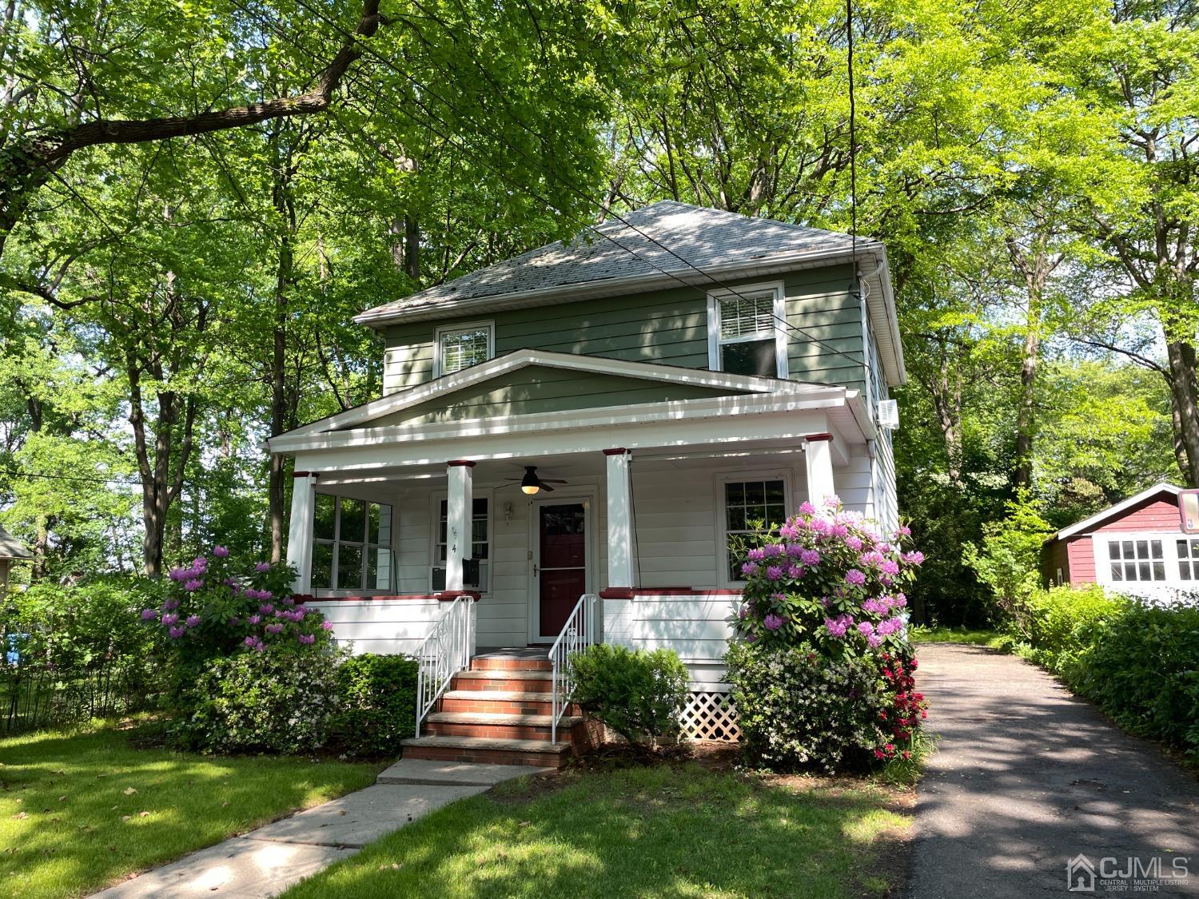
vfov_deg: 53.1
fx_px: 901
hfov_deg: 67.3
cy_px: 450
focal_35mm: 26
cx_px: 600
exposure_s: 1/527
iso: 32
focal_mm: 4.2
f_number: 1.6
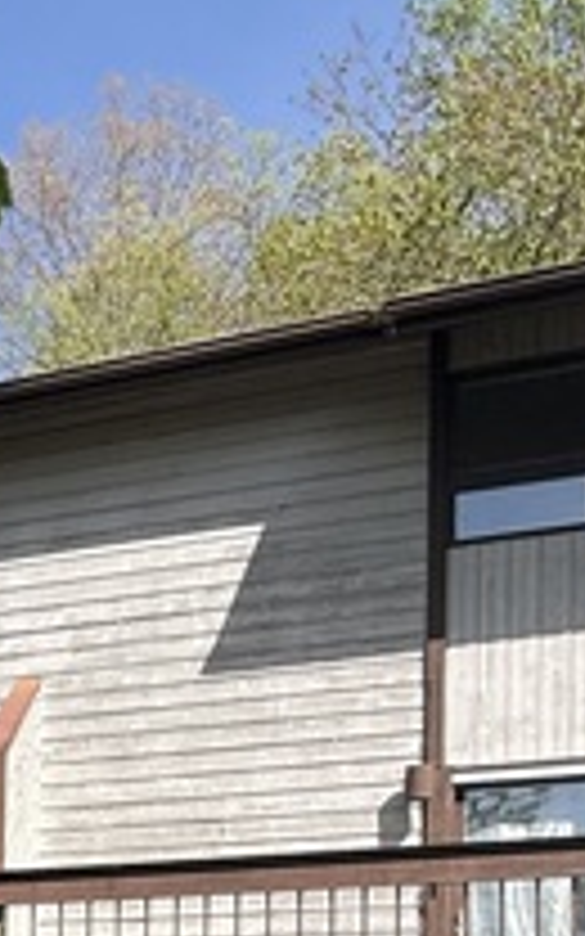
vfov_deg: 30.4
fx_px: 1454
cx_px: -500
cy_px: 1120
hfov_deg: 17.8
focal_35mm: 57
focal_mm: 2.22
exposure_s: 1/1431
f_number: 2.2
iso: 50
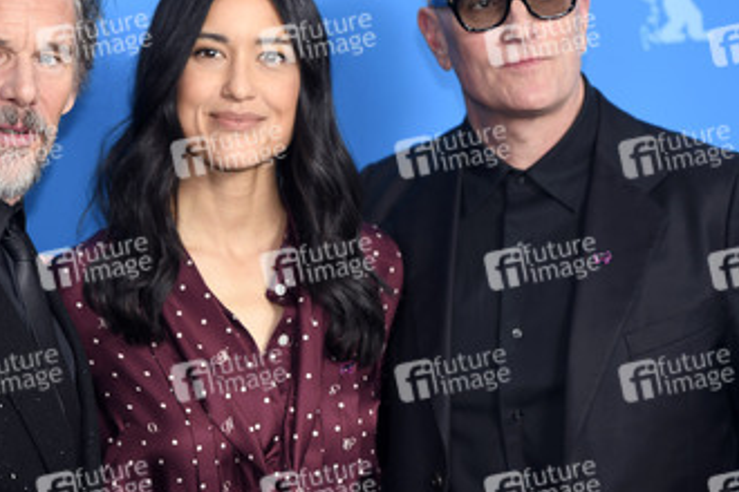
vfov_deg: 6.5
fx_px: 4352
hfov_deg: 9.7
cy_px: 208
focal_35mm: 212
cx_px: 259
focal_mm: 155
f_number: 3.5
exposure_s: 1/320
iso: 640
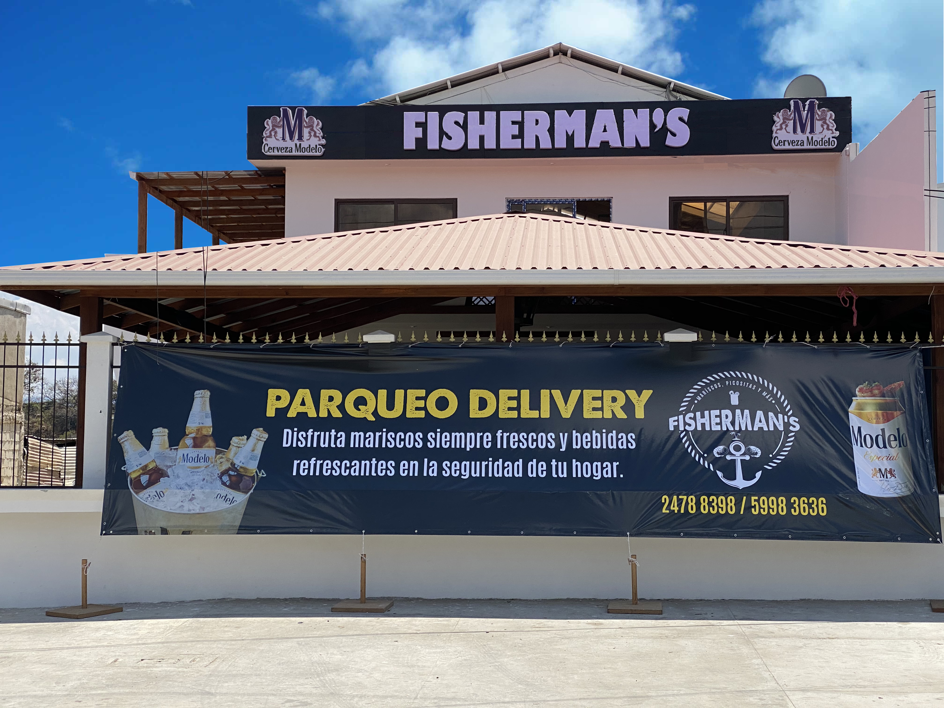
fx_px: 1418
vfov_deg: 28.0
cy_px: 354
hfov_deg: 36.8
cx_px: 472
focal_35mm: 52
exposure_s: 1/1845
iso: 20
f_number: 2
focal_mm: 6
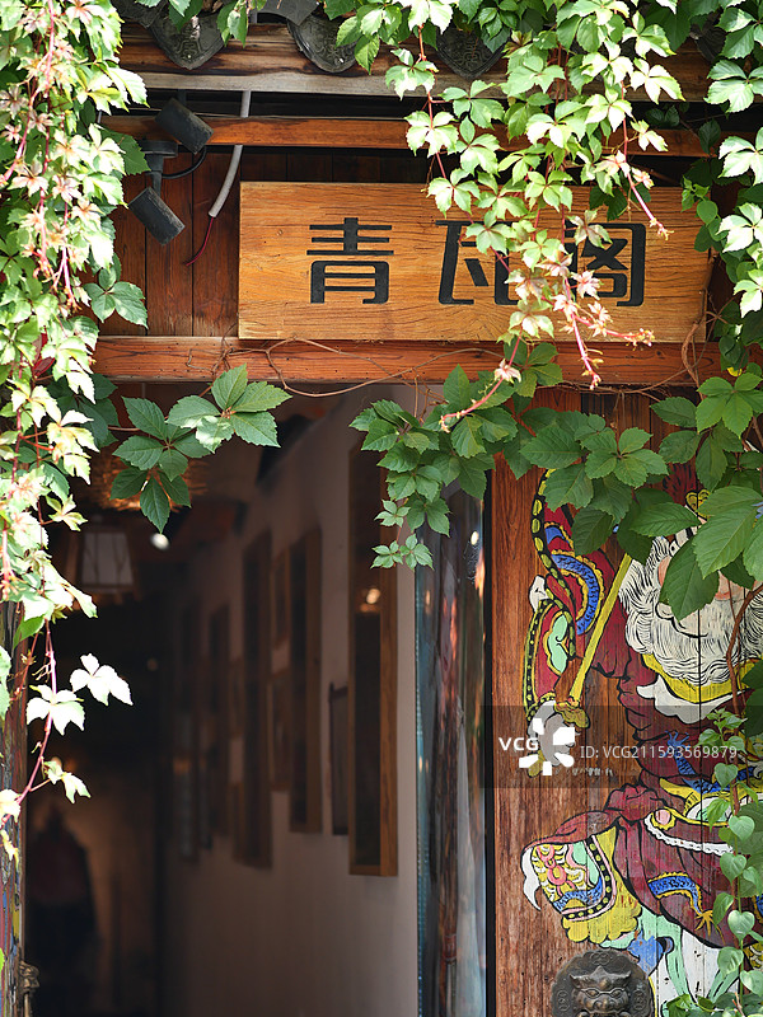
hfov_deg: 13.2
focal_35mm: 112
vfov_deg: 17.6
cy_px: 508
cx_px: 382
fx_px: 3292
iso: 100
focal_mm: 56
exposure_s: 1/800
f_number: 1.6
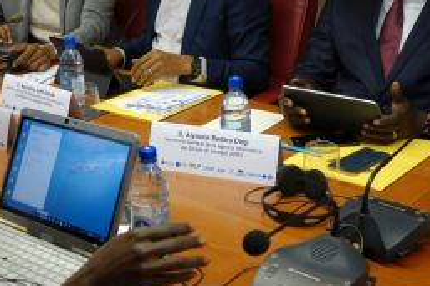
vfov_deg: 22.4
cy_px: 81
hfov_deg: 33.2
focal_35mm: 60
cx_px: 153
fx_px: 716
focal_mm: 14.53
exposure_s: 1/40
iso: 200
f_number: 2.8
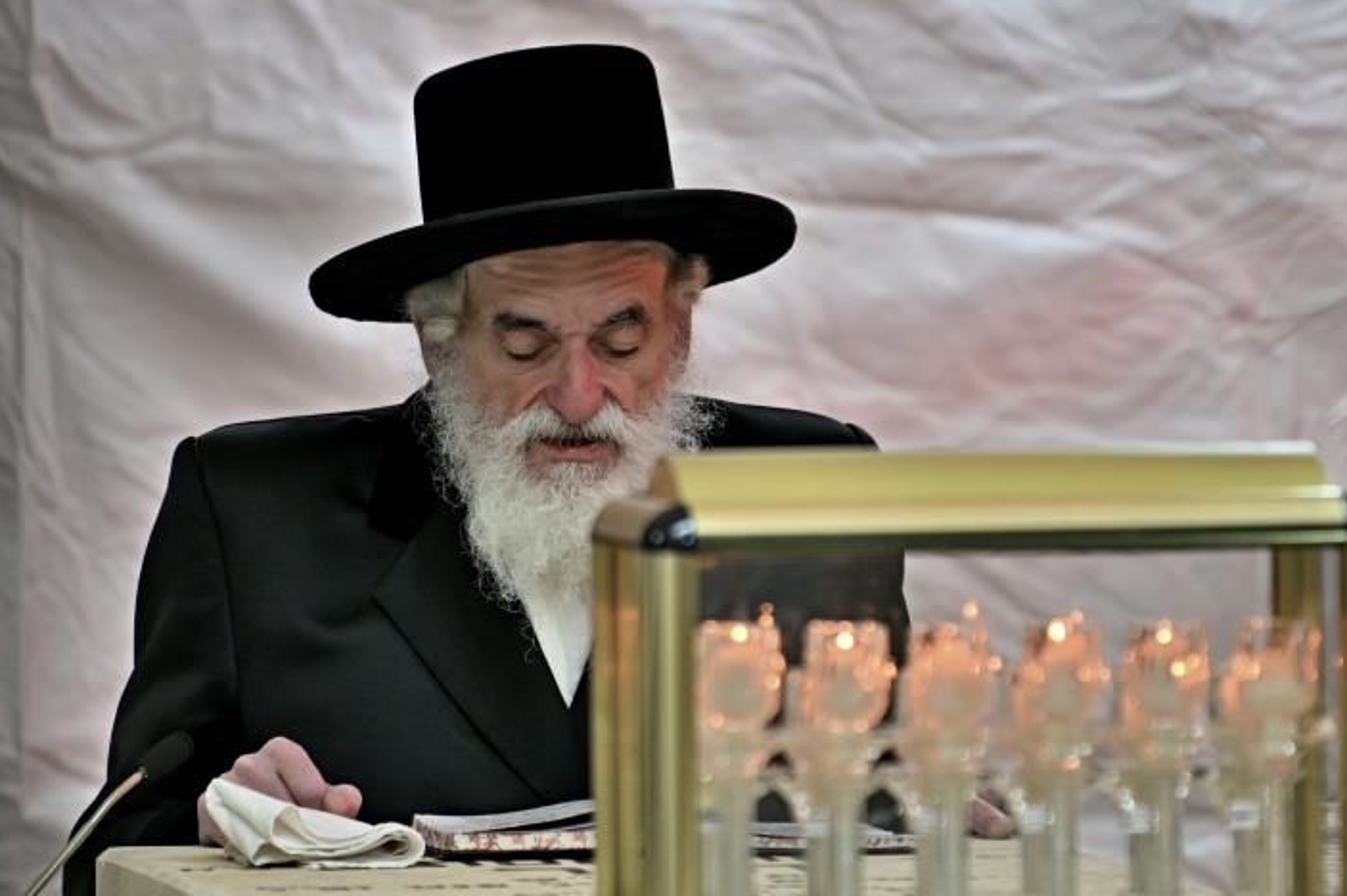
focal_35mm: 437
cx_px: 745
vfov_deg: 3.1
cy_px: 446
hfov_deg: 4.7
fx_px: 16343
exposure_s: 1/125
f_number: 2.8
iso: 200
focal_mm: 200
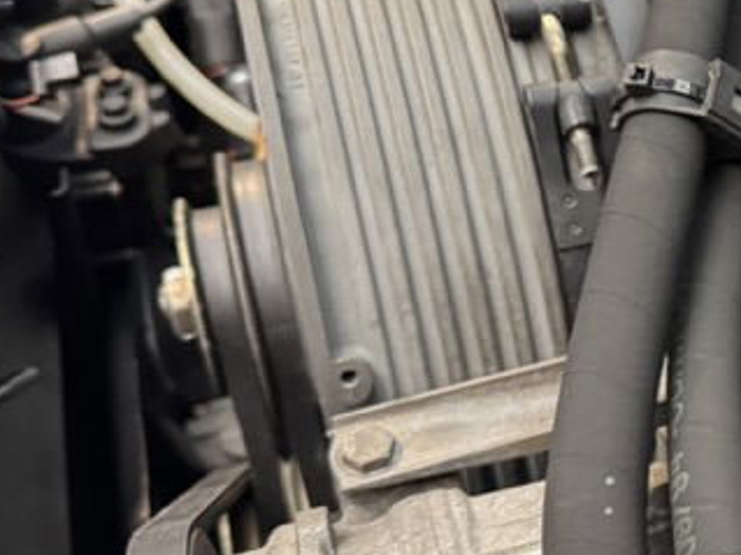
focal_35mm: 77
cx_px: 1006
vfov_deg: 19.1
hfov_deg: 22.3
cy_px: 246
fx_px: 1648
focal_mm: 6.76
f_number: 1.78
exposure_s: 1/33
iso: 640
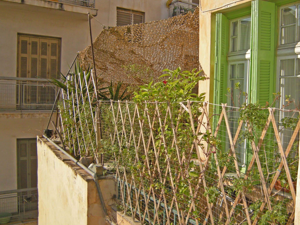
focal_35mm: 34
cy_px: 111
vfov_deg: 41.8
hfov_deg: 53.8
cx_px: 169
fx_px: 295
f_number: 5.6
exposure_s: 1/384
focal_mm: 4.7
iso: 91
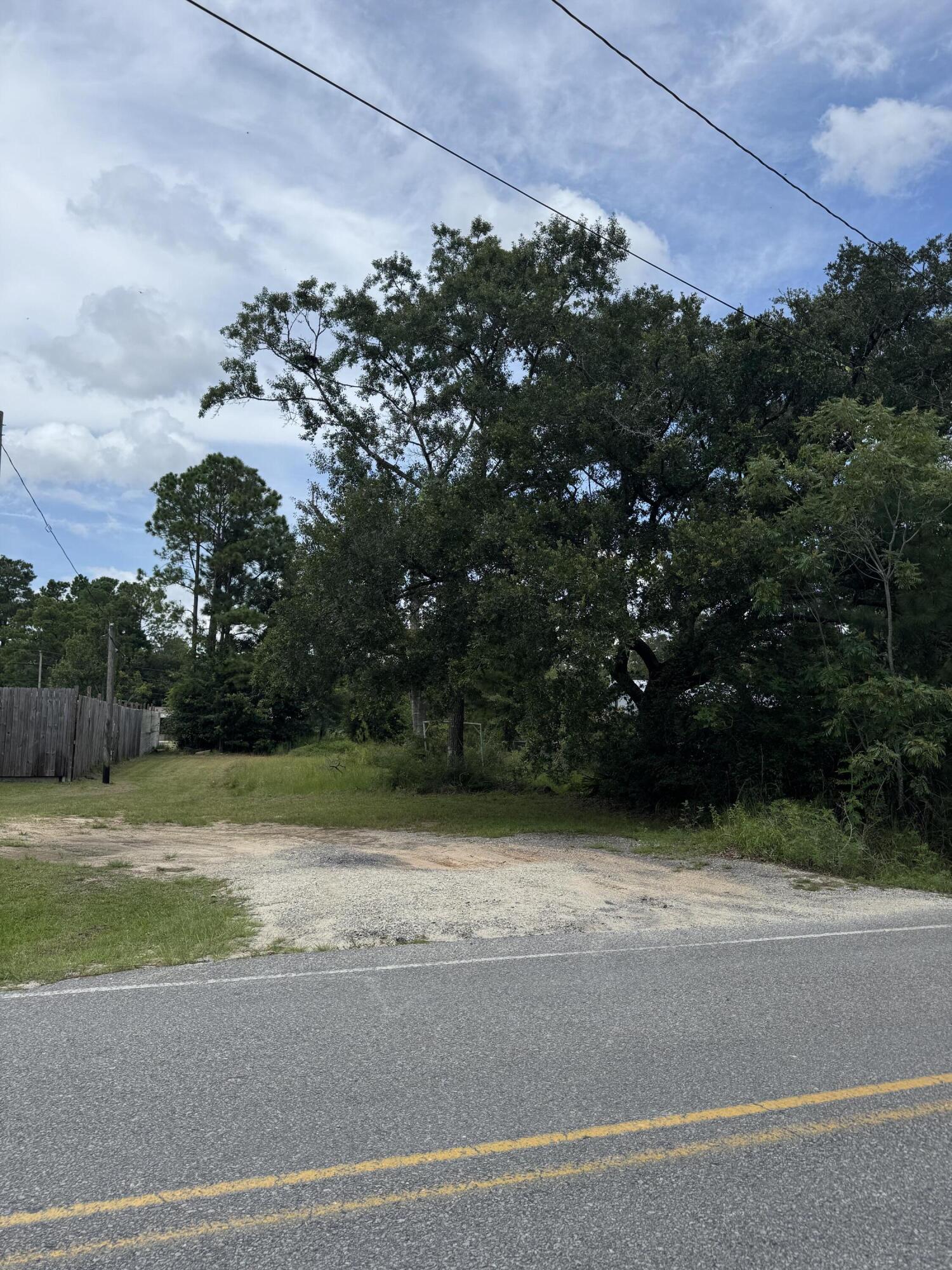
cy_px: 635
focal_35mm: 24
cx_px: 476
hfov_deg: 56.8
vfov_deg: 71.6
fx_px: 880
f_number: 1.78
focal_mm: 6.76
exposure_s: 1/4608
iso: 80
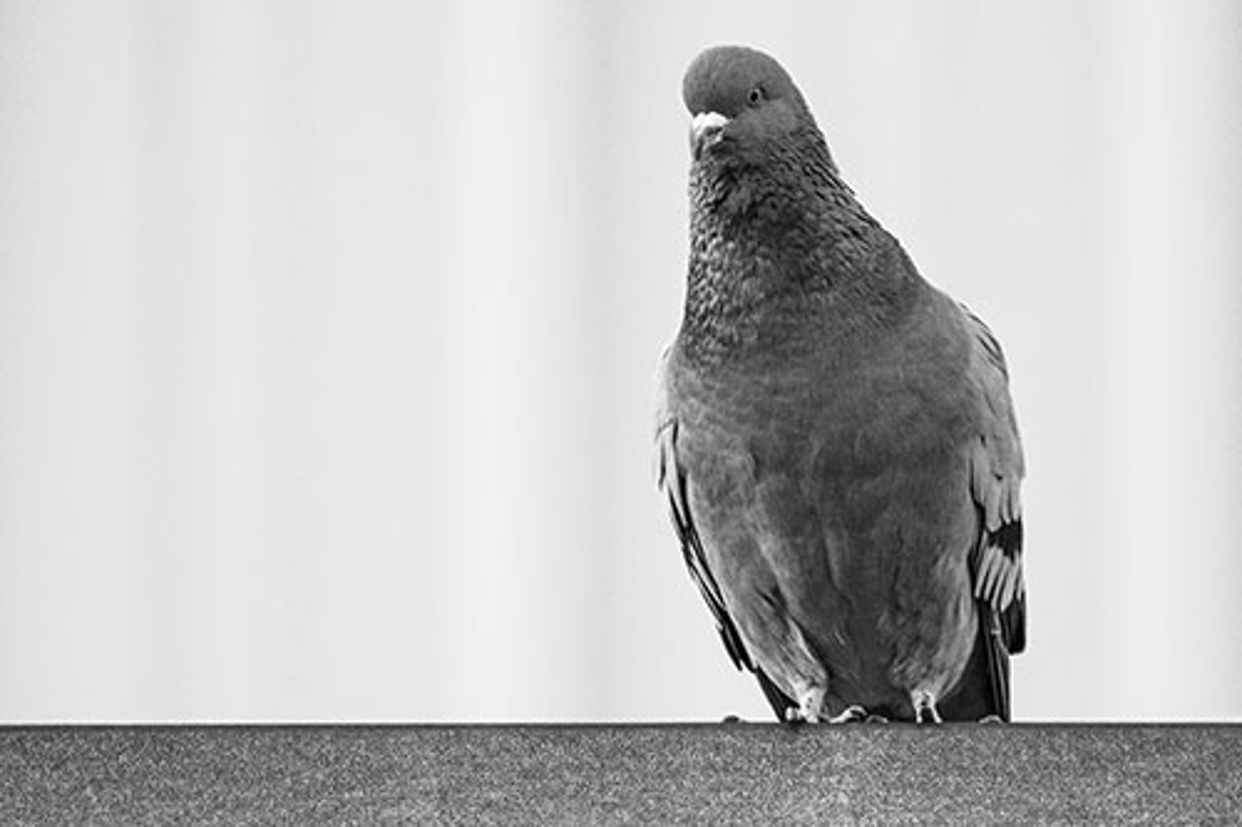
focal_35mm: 1200
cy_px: 414
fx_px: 41384
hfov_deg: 1.7
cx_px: 621
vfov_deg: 1.1
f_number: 13
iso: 3200
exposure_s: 1/1250
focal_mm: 1200
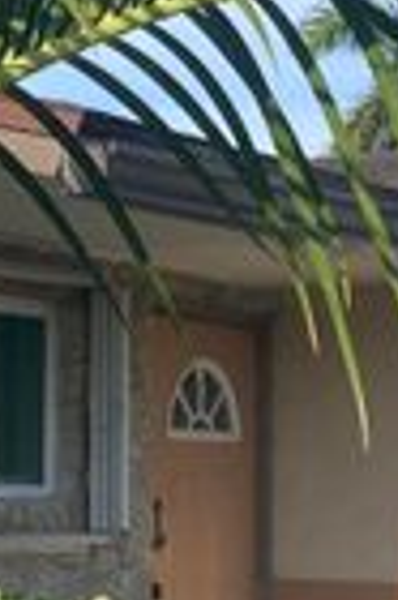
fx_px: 2311
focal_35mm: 139
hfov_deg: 9.8
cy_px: 392
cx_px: 150
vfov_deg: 14.8
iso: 20
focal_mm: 3.99
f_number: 1.8
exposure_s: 1/1000
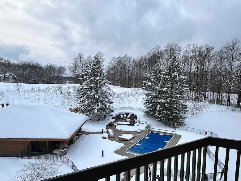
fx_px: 160
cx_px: 112
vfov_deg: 58.7
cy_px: 102
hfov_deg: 73.8
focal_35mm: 23
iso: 40
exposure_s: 1/201
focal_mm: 2.22
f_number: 2.2
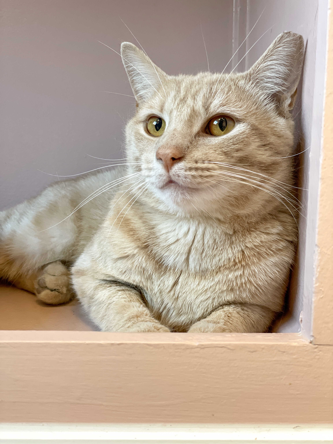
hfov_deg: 28.0
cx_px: 166
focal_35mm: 52
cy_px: 222
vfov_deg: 36.8
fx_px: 667
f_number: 2
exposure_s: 1/62
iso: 200
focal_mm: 6
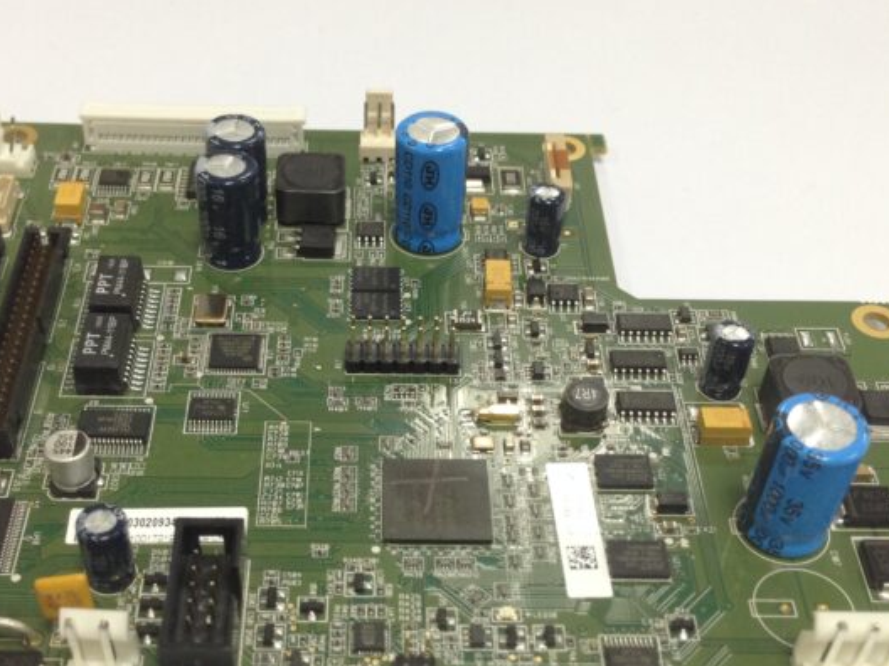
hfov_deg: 38.2
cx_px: 426
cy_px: 434
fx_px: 1284
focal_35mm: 50
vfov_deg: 28.9
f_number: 2.4
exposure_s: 1/20
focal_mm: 4.12
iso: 80
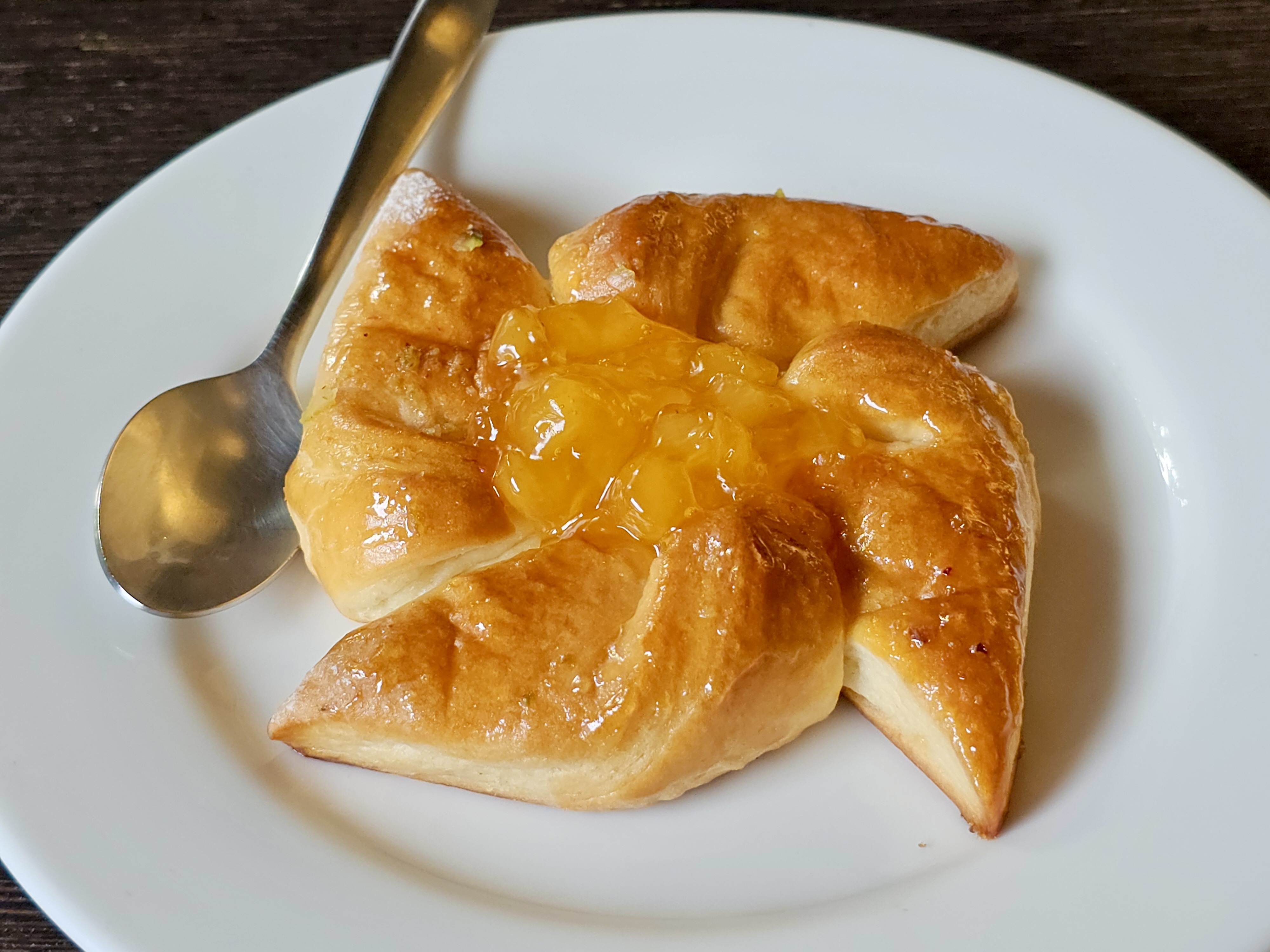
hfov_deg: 73.9
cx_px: 635
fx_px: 844
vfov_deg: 58.9
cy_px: 476
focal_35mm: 23
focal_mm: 6.3
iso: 40
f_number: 1.7
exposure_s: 1/50
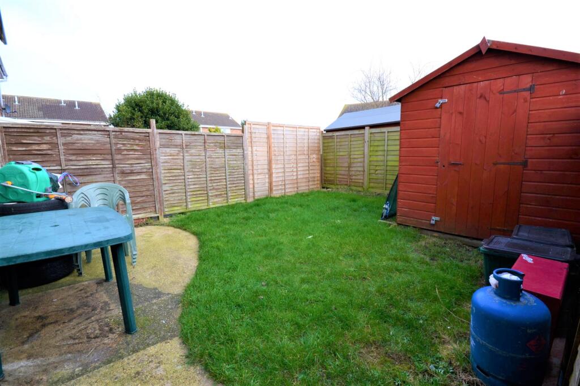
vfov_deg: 72.0
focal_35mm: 16
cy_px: 193
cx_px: 290
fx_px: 266
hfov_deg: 95.0
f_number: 9
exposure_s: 1/125
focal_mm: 11
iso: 400
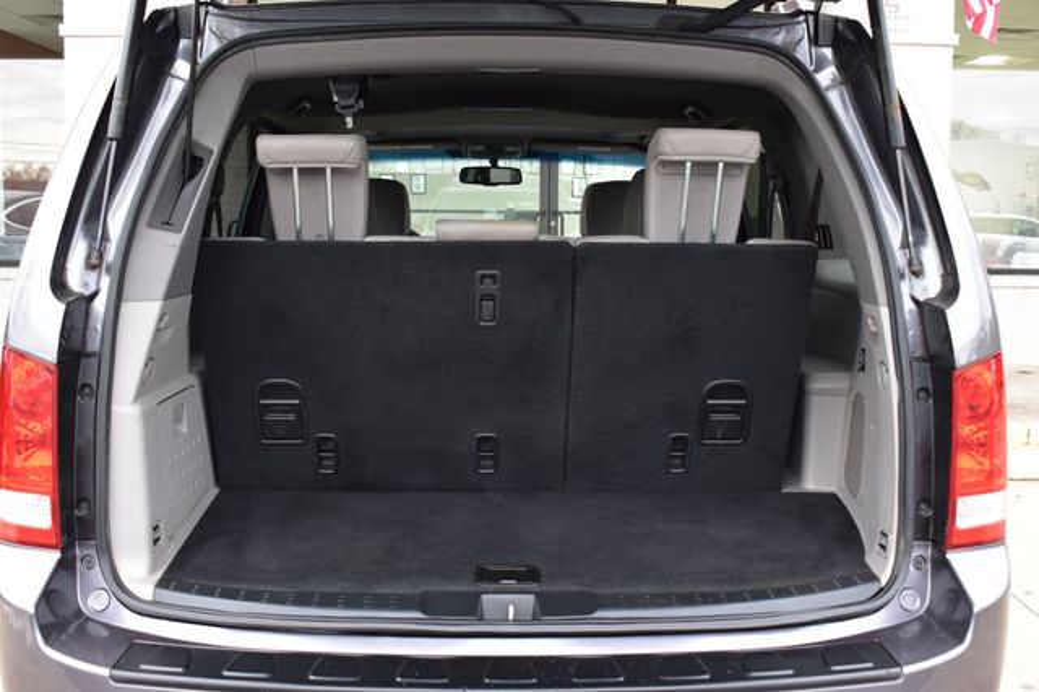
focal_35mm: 39
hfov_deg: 49.6
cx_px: 520
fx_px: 1125
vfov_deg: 34.2
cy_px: 346
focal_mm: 26
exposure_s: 1/25
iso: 400
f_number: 7.1
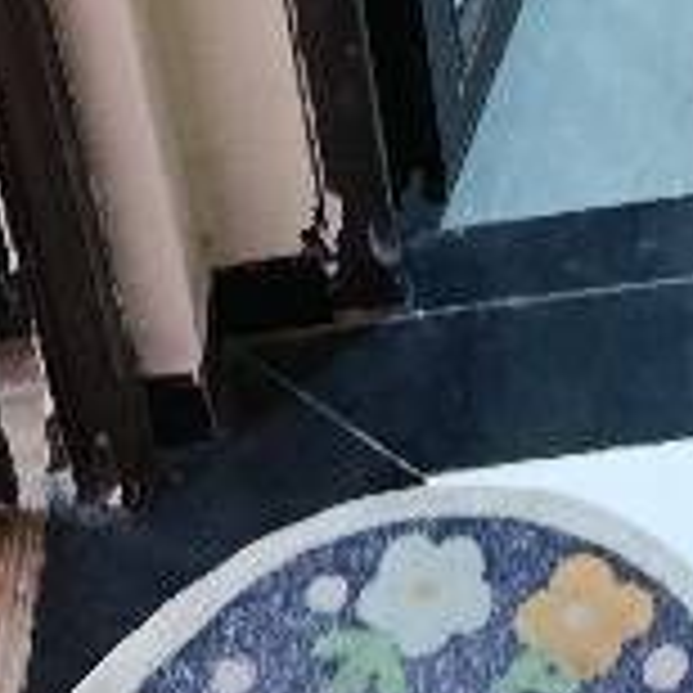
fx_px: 3194
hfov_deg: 11.7
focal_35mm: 141
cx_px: 1125
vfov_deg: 10.6
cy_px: -976
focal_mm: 5.24
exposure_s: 1/25
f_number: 1.7
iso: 1178
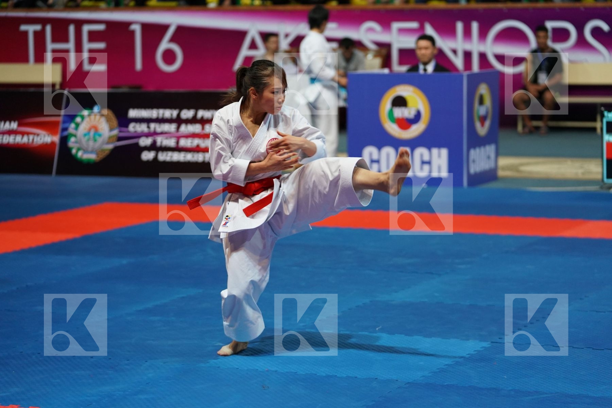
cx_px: 306
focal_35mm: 109
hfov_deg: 18.8
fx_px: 1853
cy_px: 204
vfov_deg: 12.6
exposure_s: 1/500
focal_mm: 109
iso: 2500
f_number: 2.8
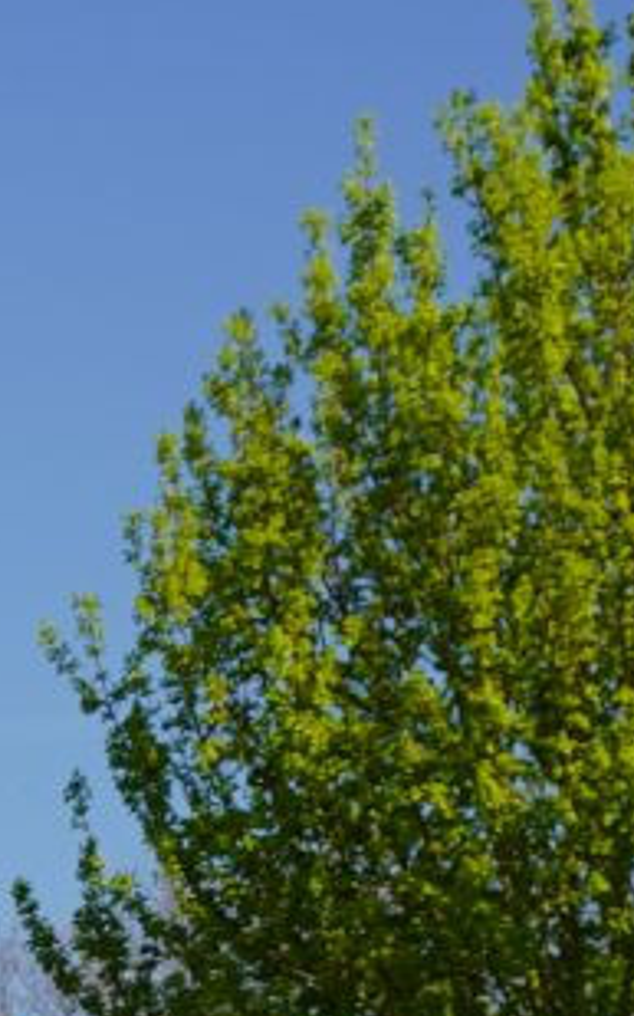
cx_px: -1183
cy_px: 1657
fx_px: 6657
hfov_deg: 5.2
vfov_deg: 8.5
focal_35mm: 241
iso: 100
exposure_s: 1/125
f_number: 8
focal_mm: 45.7
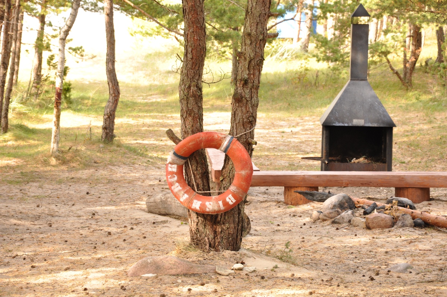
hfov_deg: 13.1
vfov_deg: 8.7
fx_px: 1953
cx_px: 224
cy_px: 148
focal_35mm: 158
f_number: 8
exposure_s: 1/60
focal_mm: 105
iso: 400
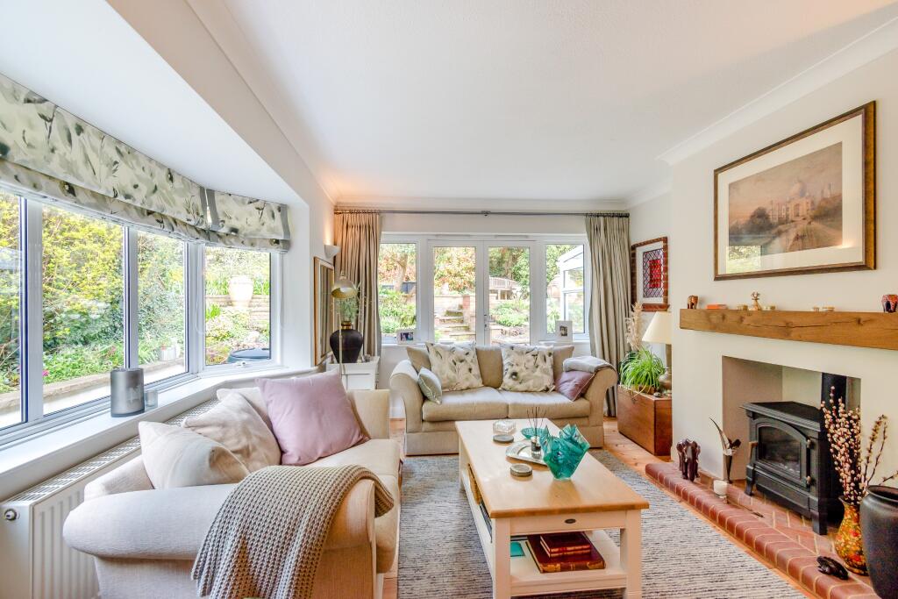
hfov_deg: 100.4
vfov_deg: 77.3
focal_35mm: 15
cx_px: 449
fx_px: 374
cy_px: 300
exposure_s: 1/20
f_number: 8
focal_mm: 10
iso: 200
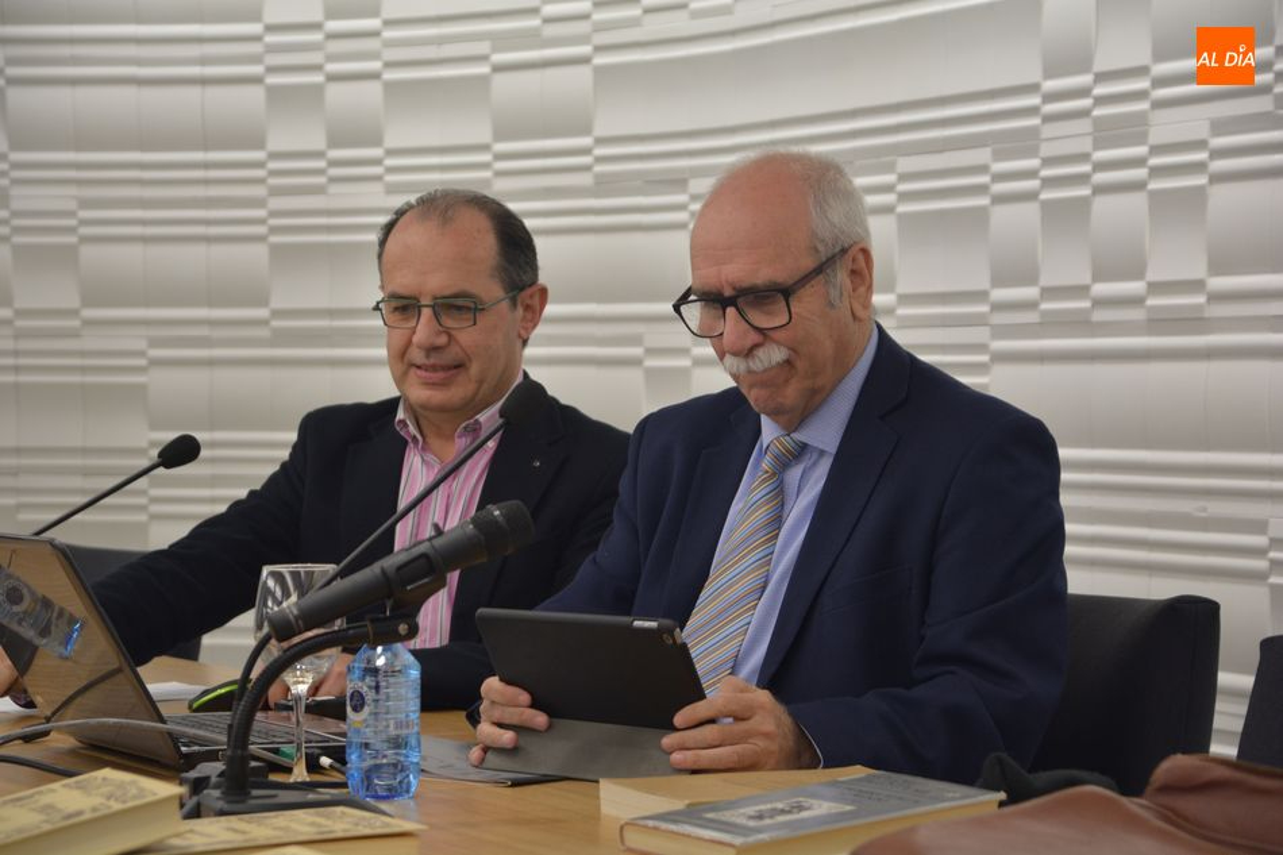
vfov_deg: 13.0
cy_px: 428
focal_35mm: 105
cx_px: 642
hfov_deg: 19.5
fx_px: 3741
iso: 400
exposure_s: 1/80
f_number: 5
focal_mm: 70
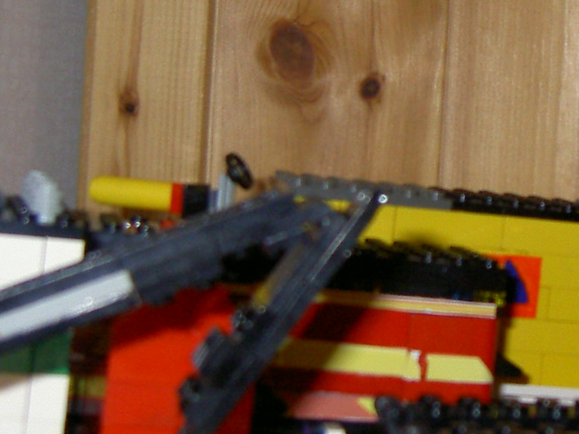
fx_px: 1739
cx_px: 528
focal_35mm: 104
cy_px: 128
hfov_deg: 18.6
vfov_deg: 14.2
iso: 100
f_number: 2.8
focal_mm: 5.6
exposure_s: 1/60
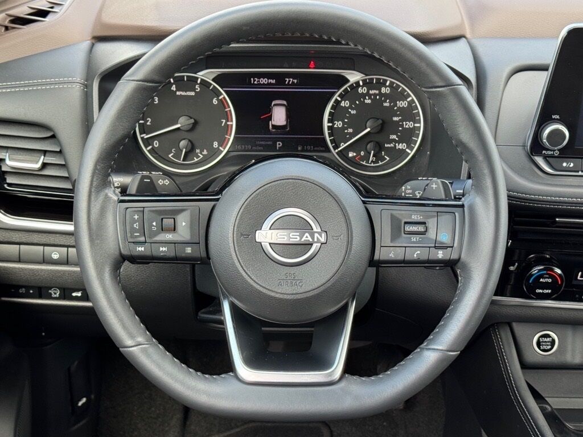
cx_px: 292
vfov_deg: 30.3
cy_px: 218
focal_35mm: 48
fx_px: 808
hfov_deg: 39.7
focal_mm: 6.76
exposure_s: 1/121
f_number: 1.78
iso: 64
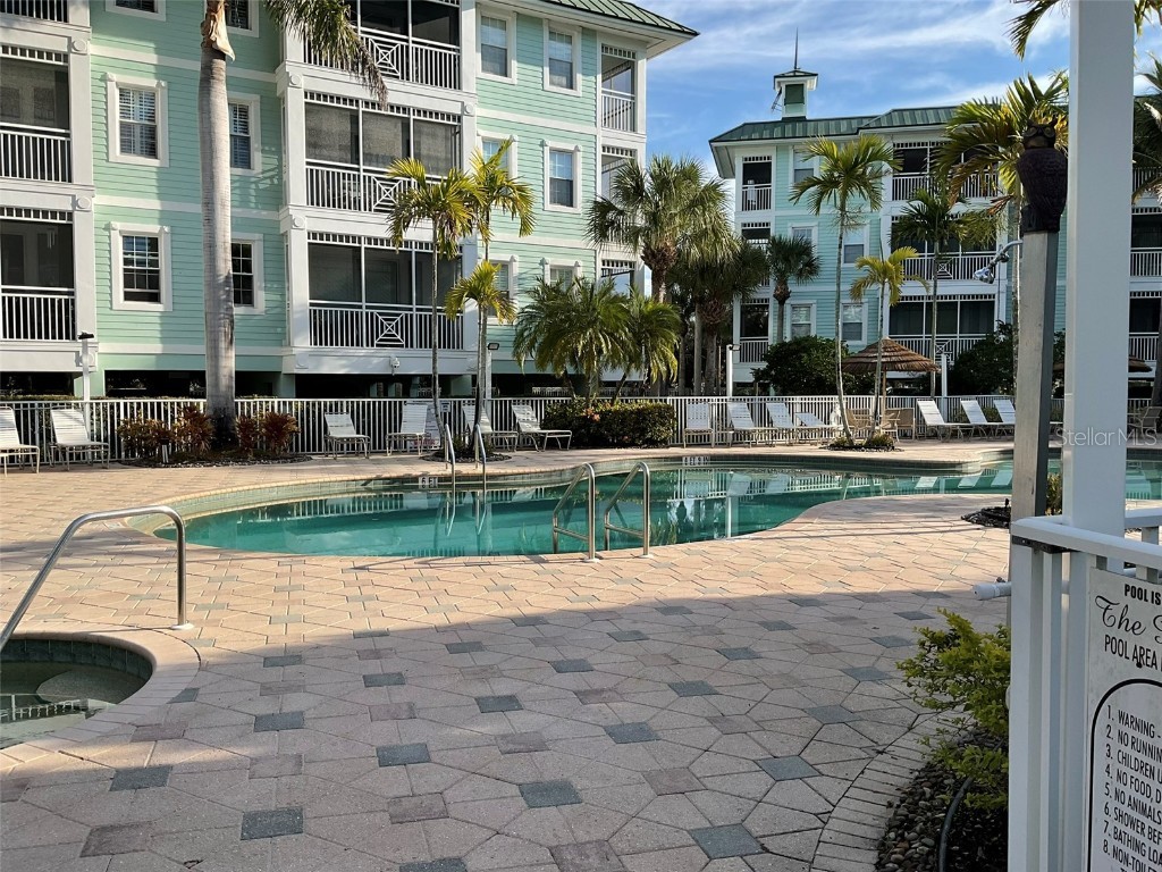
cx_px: 581
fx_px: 973
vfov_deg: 48.2
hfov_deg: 61.7
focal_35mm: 29
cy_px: 436
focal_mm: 3
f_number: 1.8
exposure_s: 1/1168
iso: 16
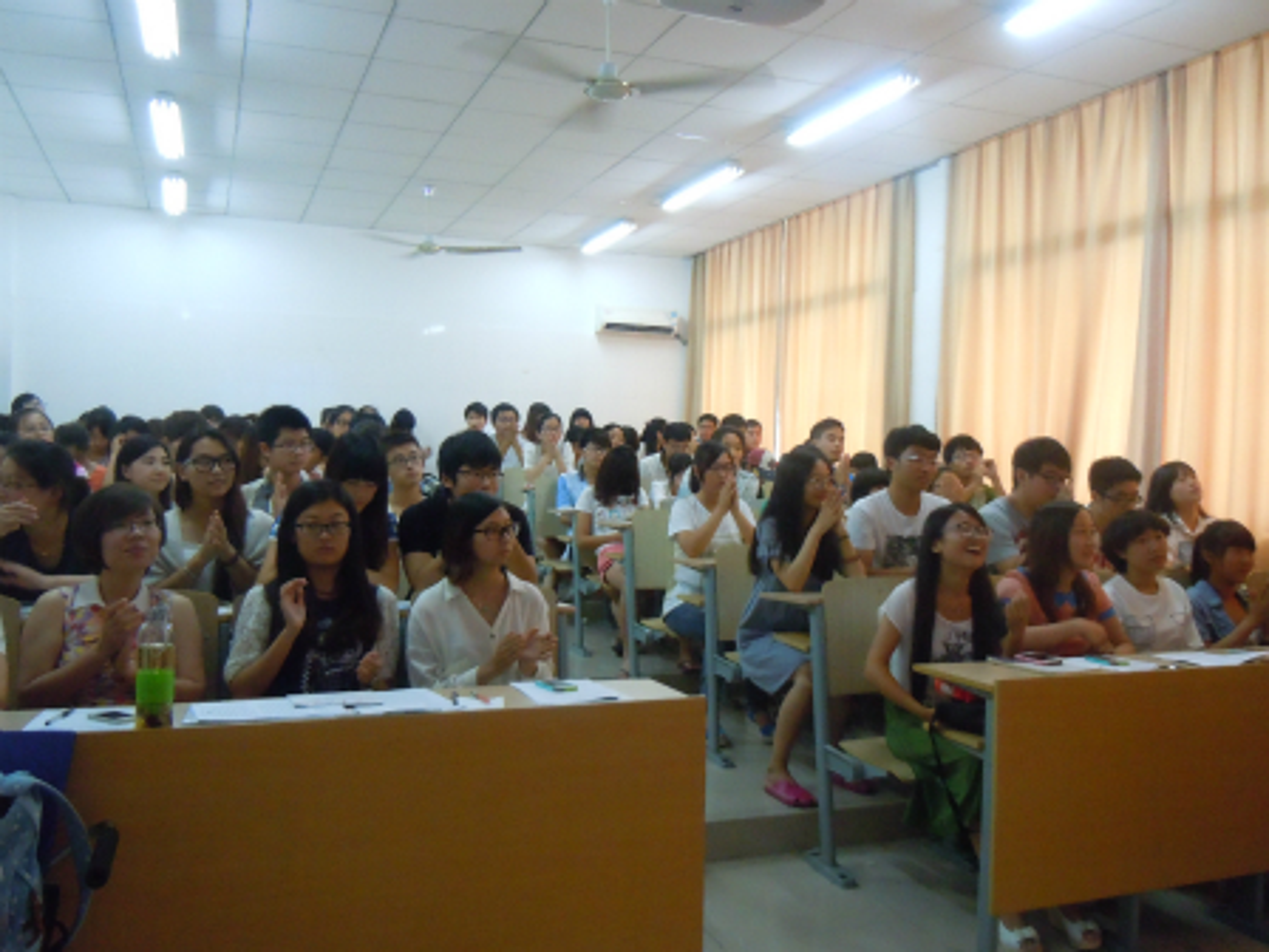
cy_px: 476
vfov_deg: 46.8
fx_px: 1100
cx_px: 634
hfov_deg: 60.0
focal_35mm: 30
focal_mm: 5.4
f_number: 3.5
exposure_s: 1/60
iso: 800
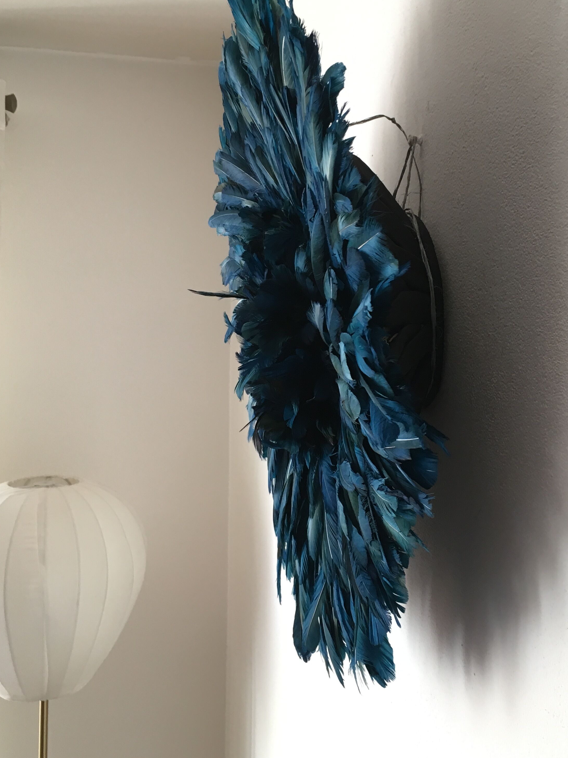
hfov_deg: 35.9
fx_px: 875
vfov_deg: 46.7
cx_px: 326
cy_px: 329
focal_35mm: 40
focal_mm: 4.15
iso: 50
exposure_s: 1/33
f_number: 2.2
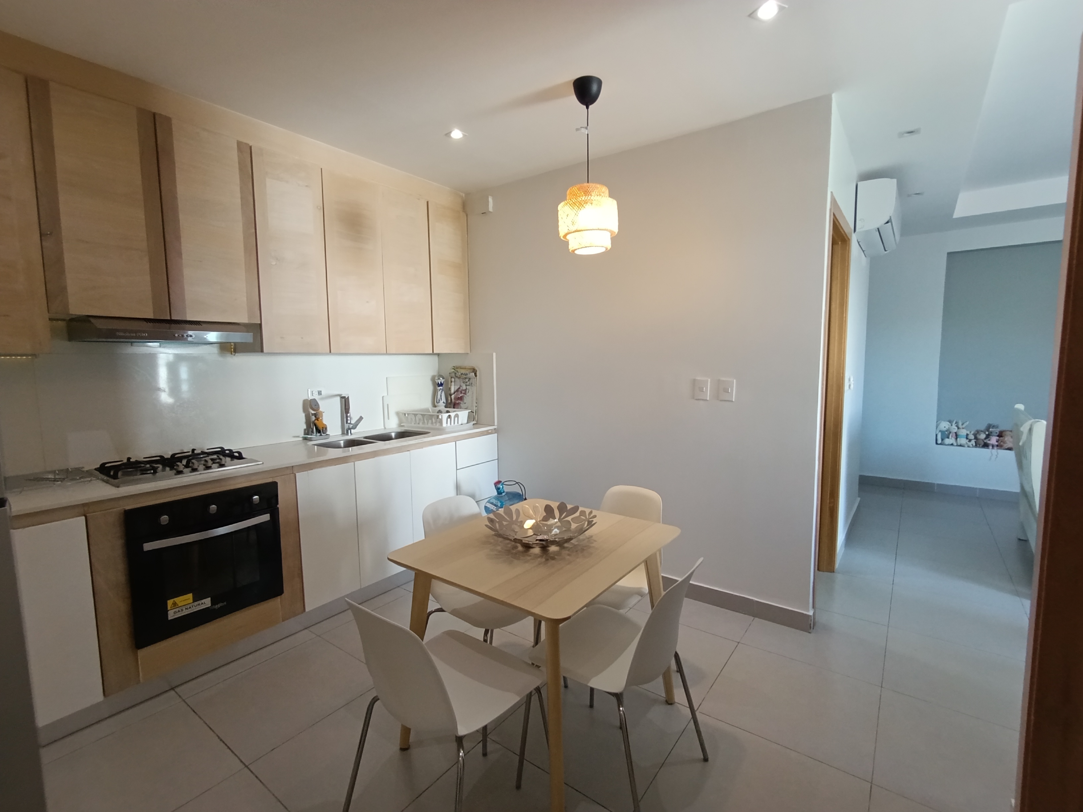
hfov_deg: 94.5
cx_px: 542
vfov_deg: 78.1
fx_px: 501
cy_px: 406
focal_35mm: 16
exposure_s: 1/50
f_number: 2.2
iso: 320
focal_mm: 1.65
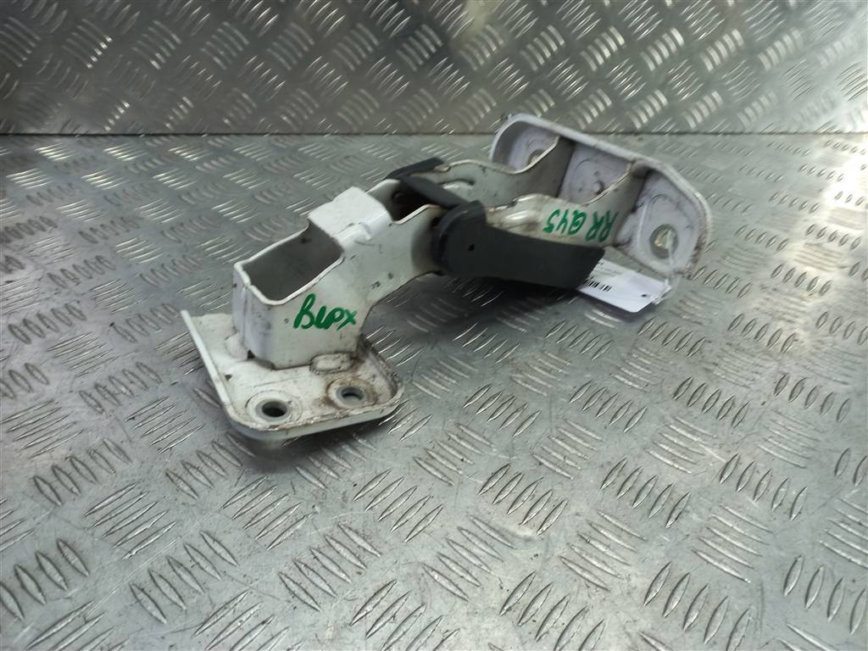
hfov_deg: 69.4
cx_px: 434
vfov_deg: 54.9
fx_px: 627
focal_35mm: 25
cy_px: 326
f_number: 1.8
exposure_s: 1/50
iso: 64
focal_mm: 4.6
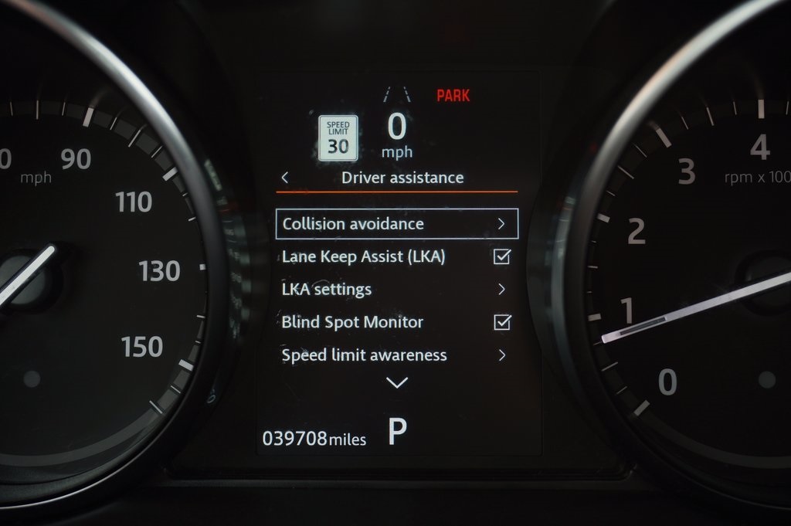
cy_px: 263
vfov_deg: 23.7
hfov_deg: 35.1
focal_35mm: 57
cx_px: 396
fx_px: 1251
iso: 200
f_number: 6.3
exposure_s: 1/50
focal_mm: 38
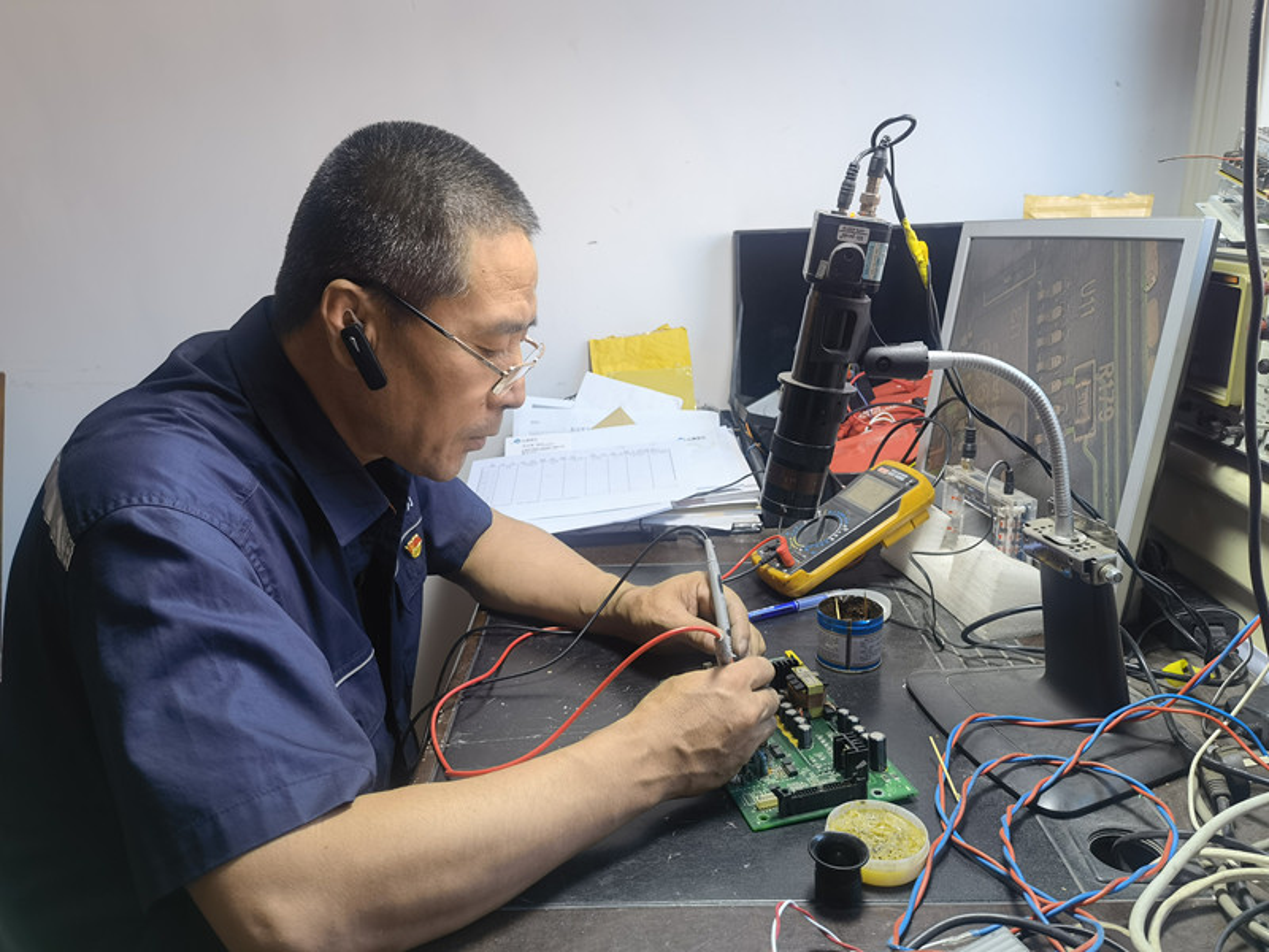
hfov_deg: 65.3
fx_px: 990
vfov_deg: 51.4
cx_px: 634
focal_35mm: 27
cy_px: 476
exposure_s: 1/101
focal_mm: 6.67
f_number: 1.9
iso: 50
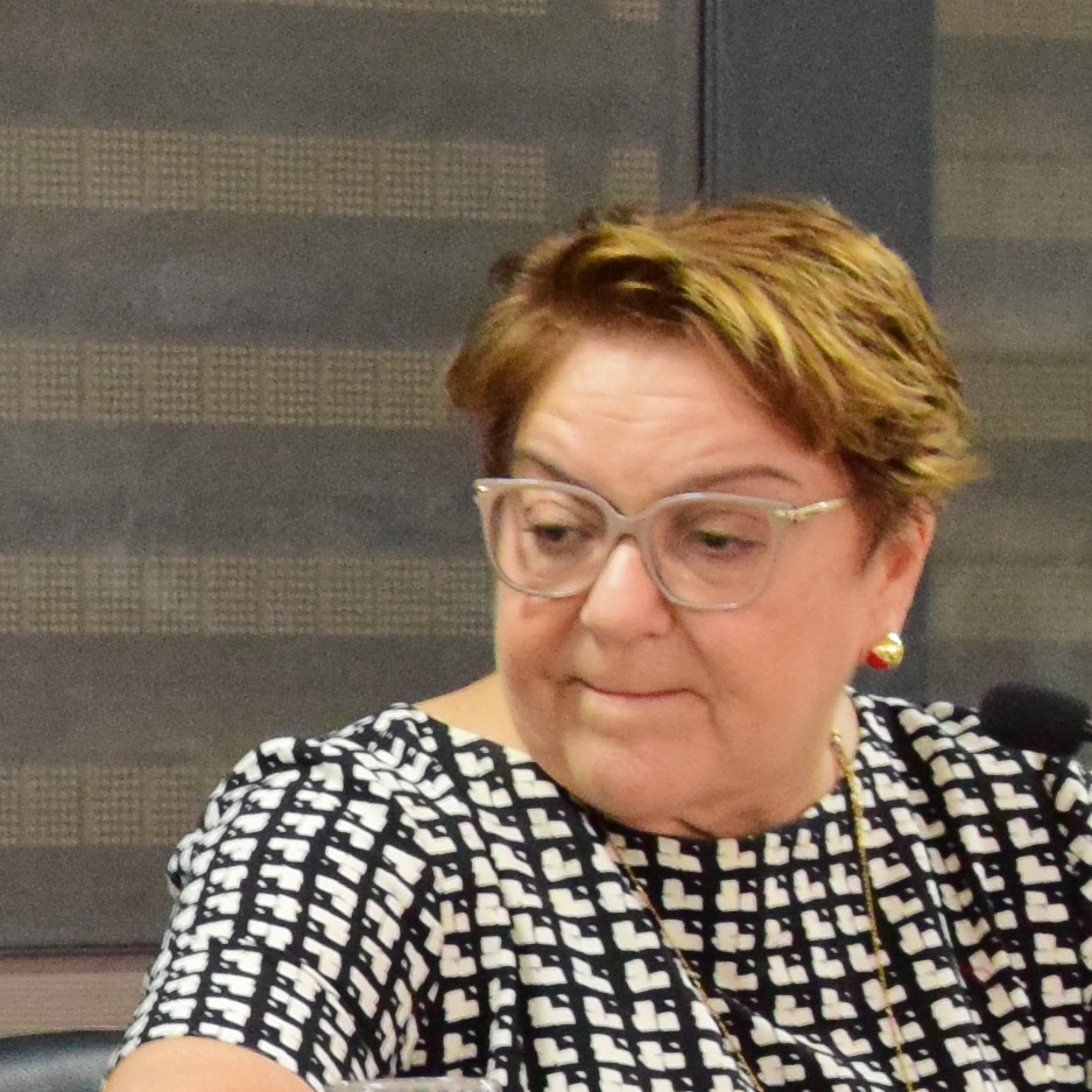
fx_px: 6995
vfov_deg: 8.8
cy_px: 1308
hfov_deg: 8.3
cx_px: -1392
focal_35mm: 196
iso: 1600
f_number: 3.8
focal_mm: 24
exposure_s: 1/80
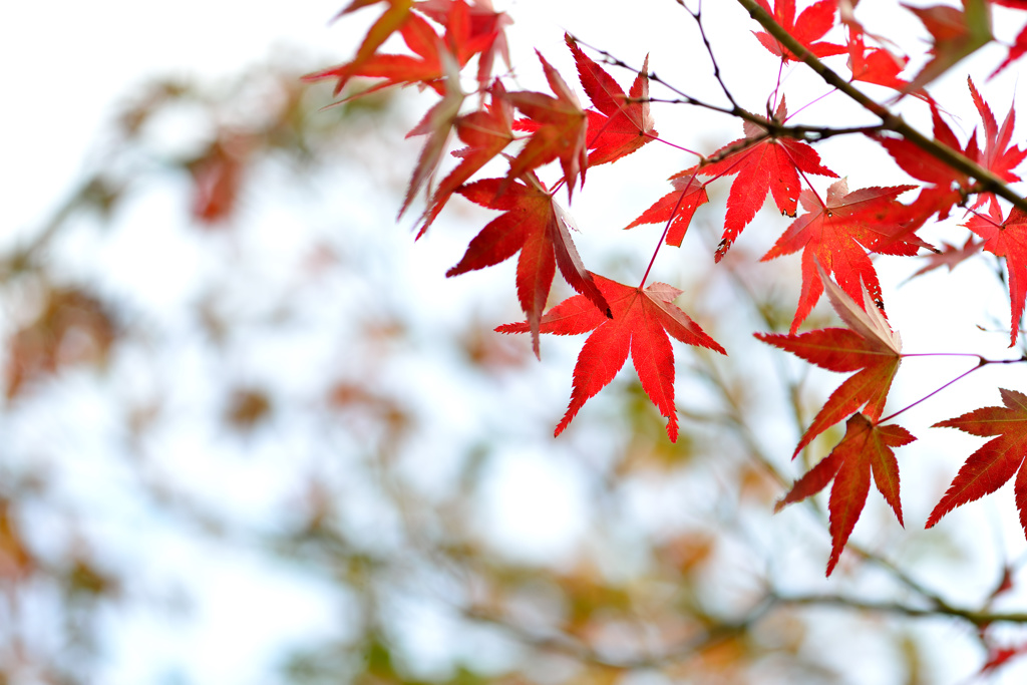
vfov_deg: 13.0
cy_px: 342
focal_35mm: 105
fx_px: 2996
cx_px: 514
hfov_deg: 19.5
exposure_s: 1/200
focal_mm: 105
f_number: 4
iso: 140
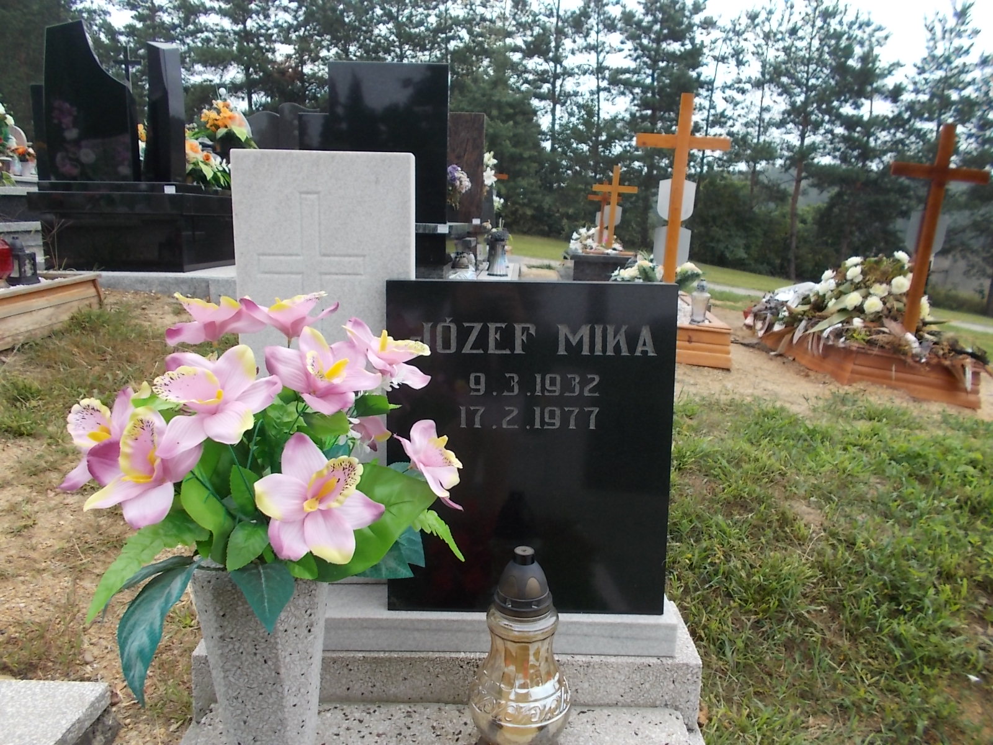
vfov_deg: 53.1
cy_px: 372
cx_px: 496
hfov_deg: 67.3
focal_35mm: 26
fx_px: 746
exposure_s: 1/320
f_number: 3.2
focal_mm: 4.6
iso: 80
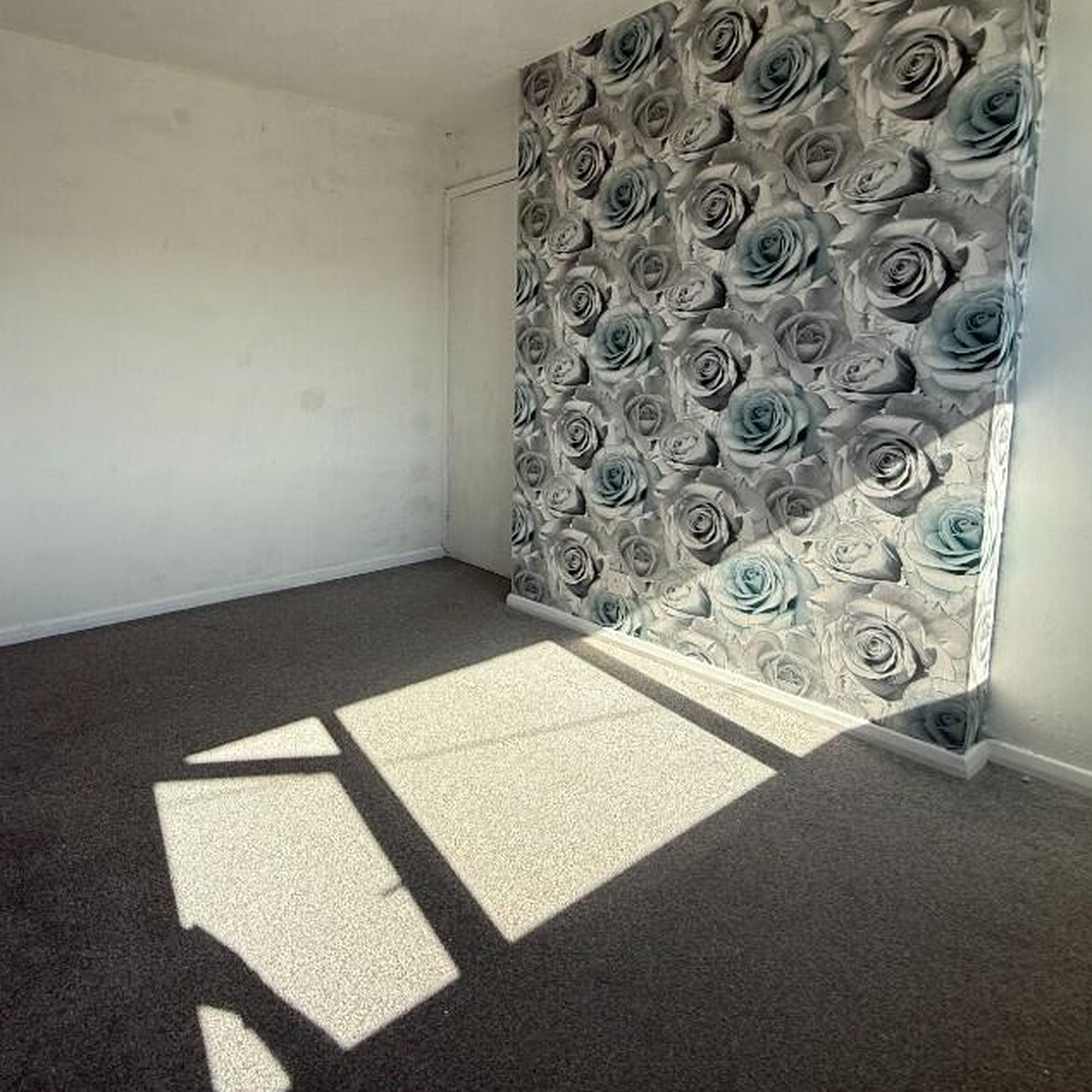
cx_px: 372
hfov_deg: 72.8
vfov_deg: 74.0
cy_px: 436
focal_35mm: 20
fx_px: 714
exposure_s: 1/455
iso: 50
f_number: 2.2
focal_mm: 2.22
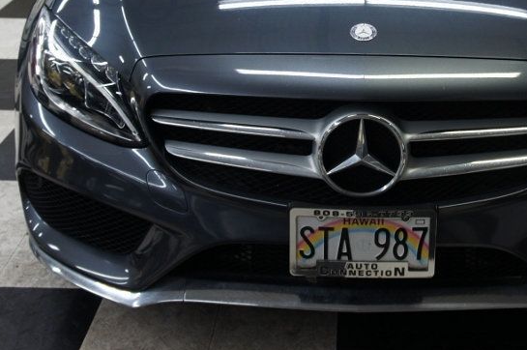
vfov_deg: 21.3
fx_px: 907
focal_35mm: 62
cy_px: 26
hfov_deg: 32.0
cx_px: 371
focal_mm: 22
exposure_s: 1/40
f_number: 4
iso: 320
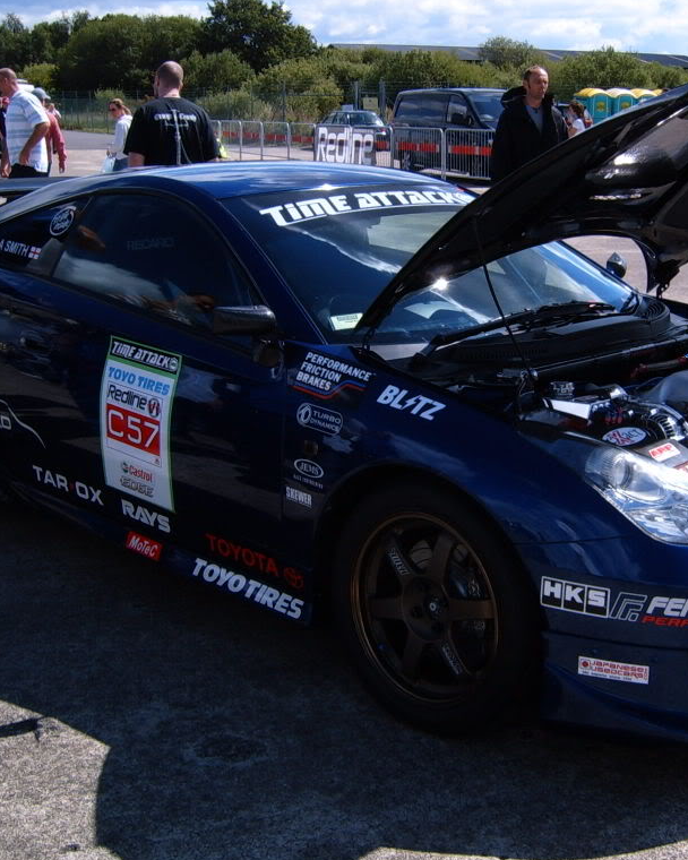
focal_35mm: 50
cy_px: 431
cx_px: 431
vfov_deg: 37.3
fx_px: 1273
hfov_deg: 30.1
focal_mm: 5.8
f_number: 5.8
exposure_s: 1/350
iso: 50
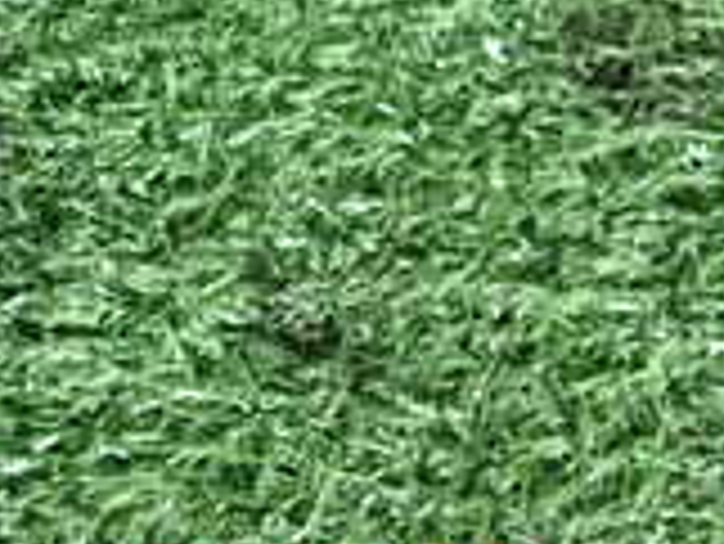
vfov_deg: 10.6
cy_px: -360
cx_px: -175
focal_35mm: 134
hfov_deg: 14.2
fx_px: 2805
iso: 400
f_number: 2.5
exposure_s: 1/40
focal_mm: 6.37
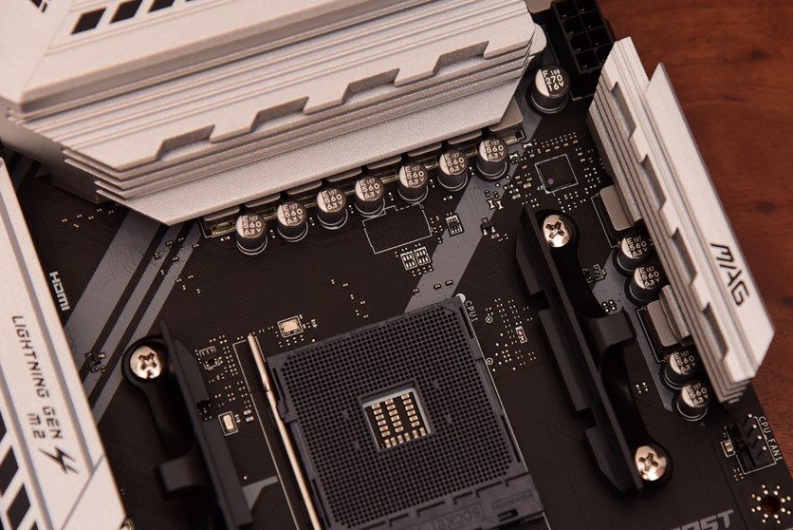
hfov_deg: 14.0
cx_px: 473
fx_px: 3239
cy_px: 281
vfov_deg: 9.3
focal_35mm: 147
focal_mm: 120
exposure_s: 1/60
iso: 1600
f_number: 5.6
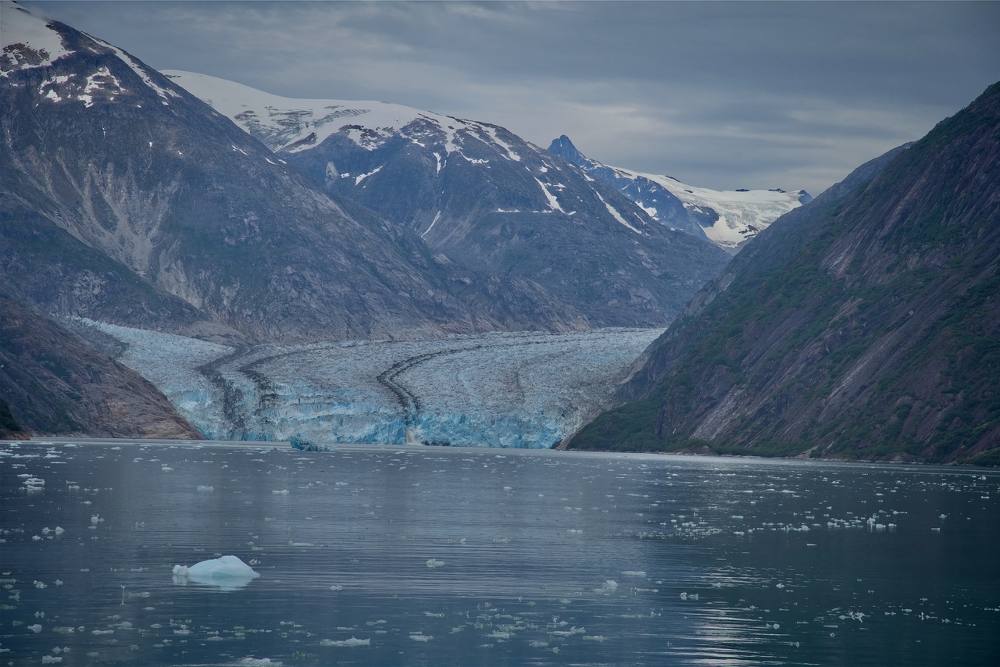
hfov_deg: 17.1
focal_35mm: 120
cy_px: 334
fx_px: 3334
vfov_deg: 11.4
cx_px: 500
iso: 100
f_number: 8
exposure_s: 1/250
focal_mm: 120
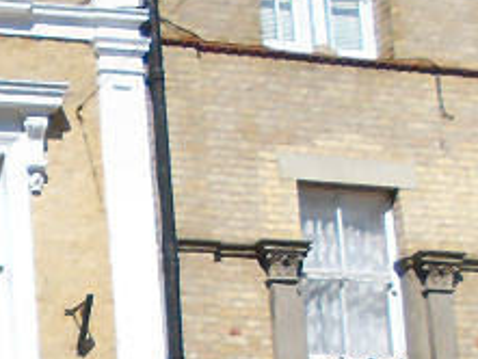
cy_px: 577
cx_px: -249
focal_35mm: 95
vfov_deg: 14.3
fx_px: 1313
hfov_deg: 18.2
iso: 80
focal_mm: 4
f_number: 5.4
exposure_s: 1/320
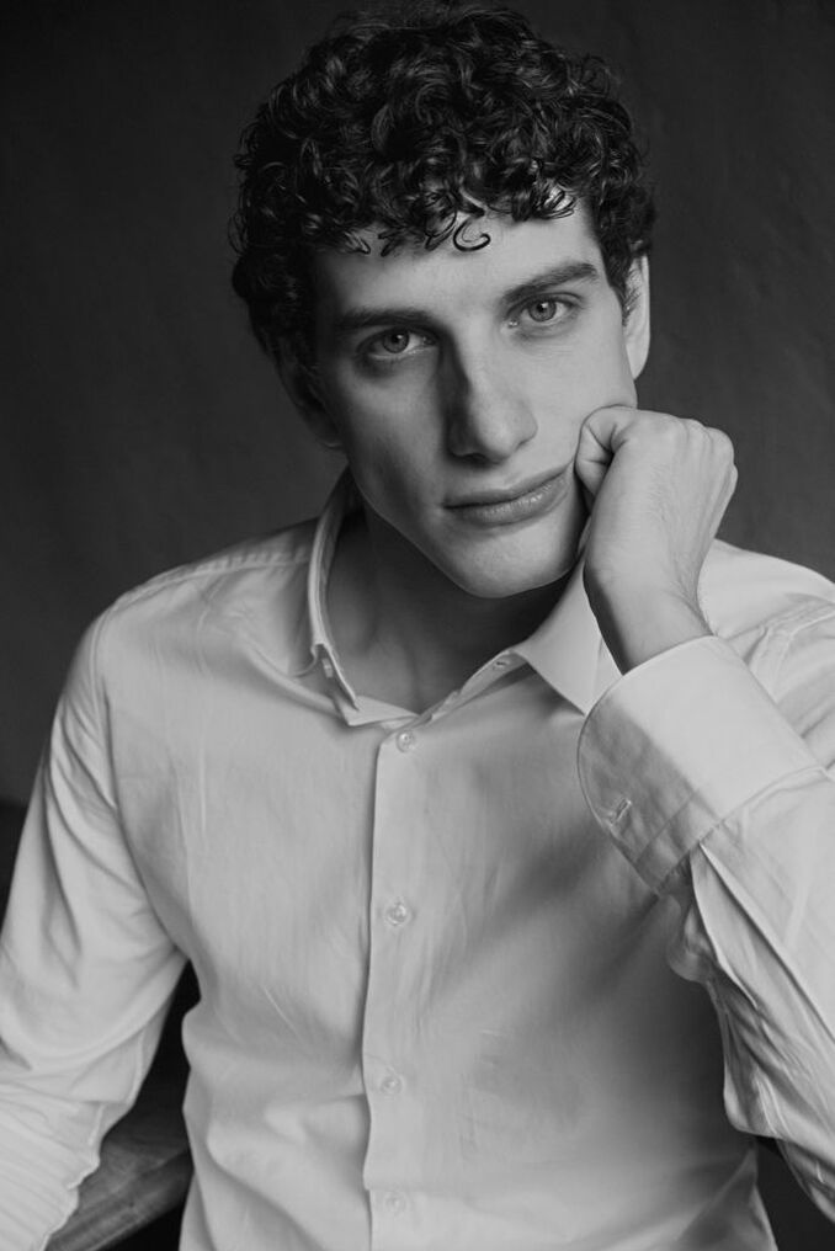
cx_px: 418
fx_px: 1912
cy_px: 626
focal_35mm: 55
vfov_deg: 36.2
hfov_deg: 24.6
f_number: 5.6
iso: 400
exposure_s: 1/40
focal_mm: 55
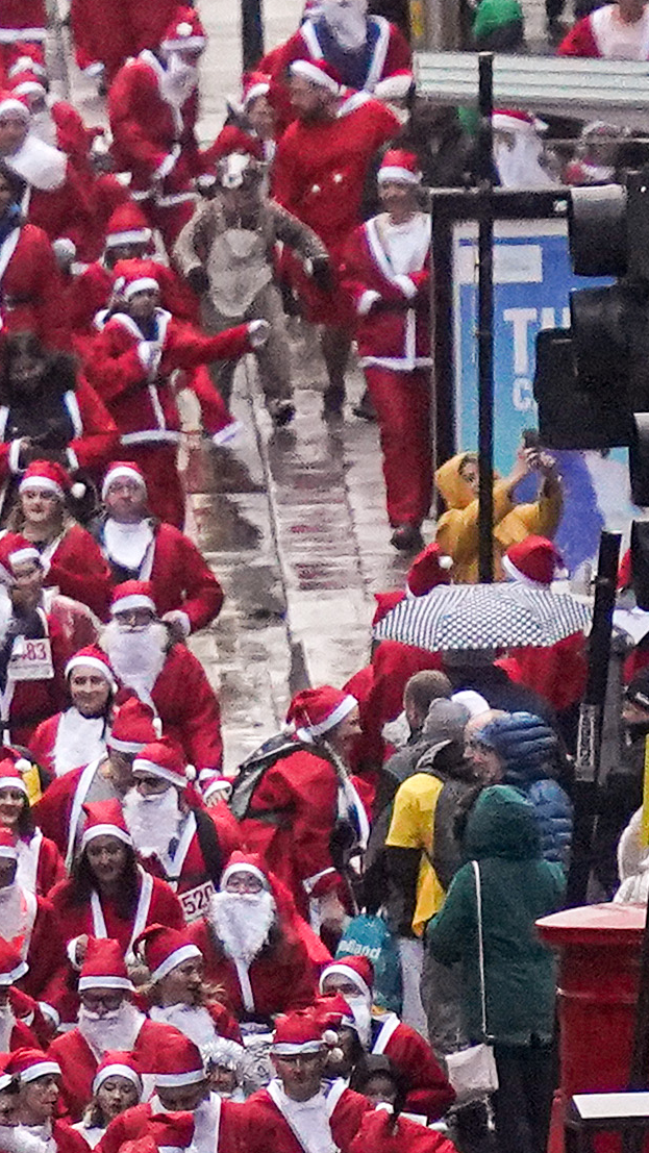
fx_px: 102816
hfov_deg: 0.4
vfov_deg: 0.6
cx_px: -1006
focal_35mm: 3362
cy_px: 673
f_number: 6.3
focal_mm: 600
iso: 5000
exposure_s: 1/640
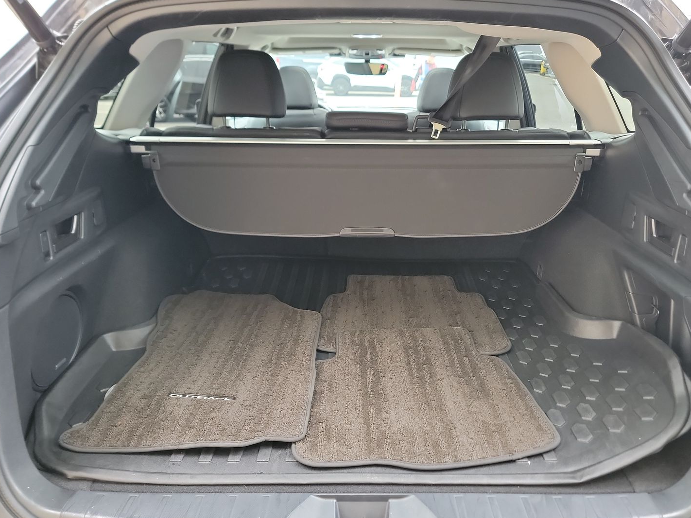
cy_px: 272
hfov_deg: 65.3
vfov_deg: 51.3
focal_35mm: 27
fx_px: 539
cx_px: 359
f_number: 1.8
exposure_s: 1/59
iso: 990
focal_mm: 6.7
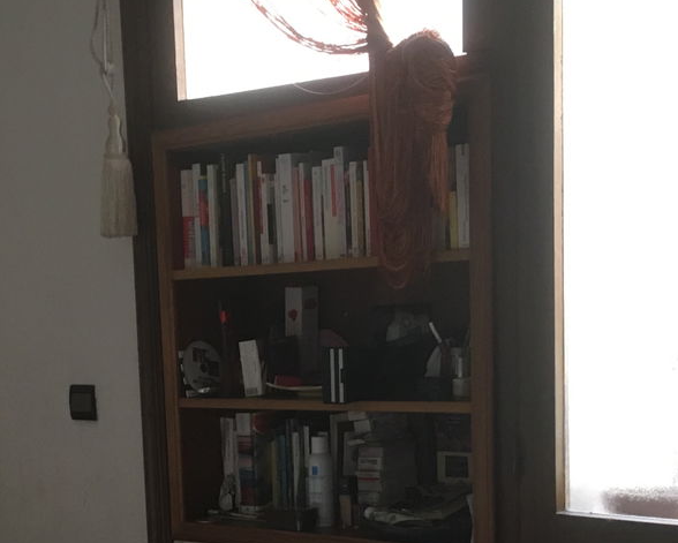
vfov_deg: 19.4
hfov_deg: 24.1
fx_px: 1546
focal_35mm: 77
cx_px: 73
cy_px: 530
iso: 125
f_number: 2.2
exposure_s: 1/33
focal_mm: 4.15
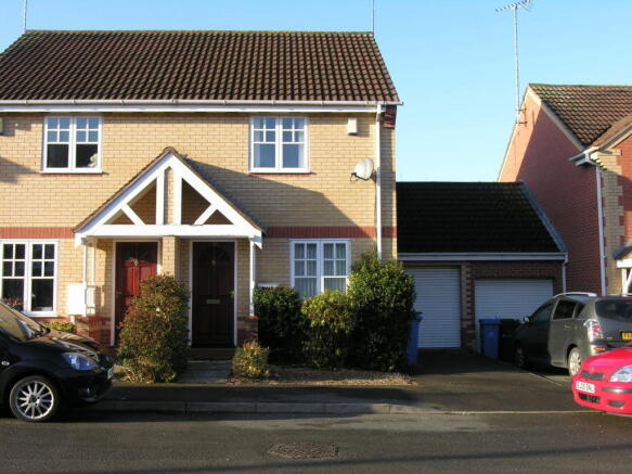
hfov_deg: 47.9
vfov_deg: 36.8
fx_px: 712
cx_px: 316
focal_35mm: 39
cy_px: 237
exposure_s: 1/127
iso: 50
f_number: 5
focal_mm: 10
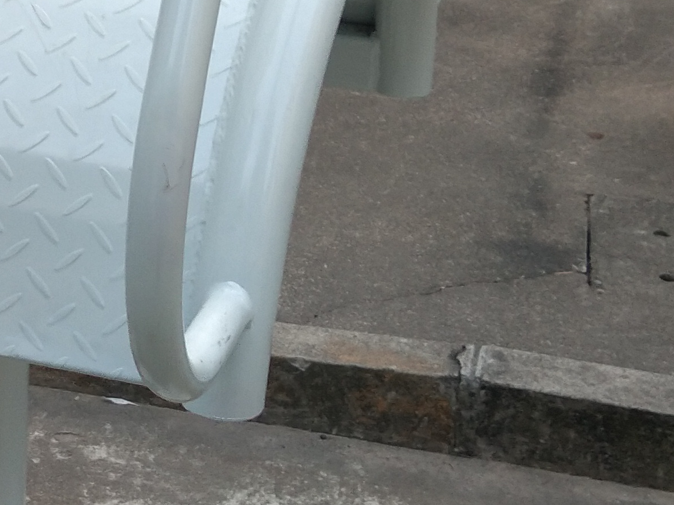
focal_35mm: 109
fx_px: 2122
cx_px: -3
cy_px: 215
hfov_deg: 17.6
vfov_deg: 13.6
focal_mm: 3.69
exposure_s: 1/100
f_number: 2.2
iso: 100
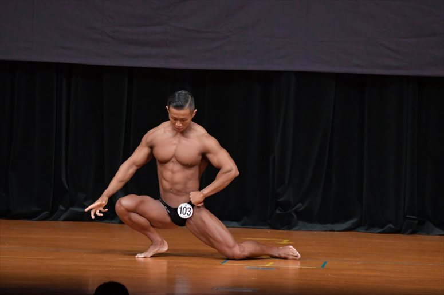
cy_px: 148
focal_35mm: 300
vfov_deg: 4.6
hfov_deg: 6.9
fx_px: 3698
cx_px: 222
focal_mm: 200
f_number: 5.6
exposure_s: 1/400
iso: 4000
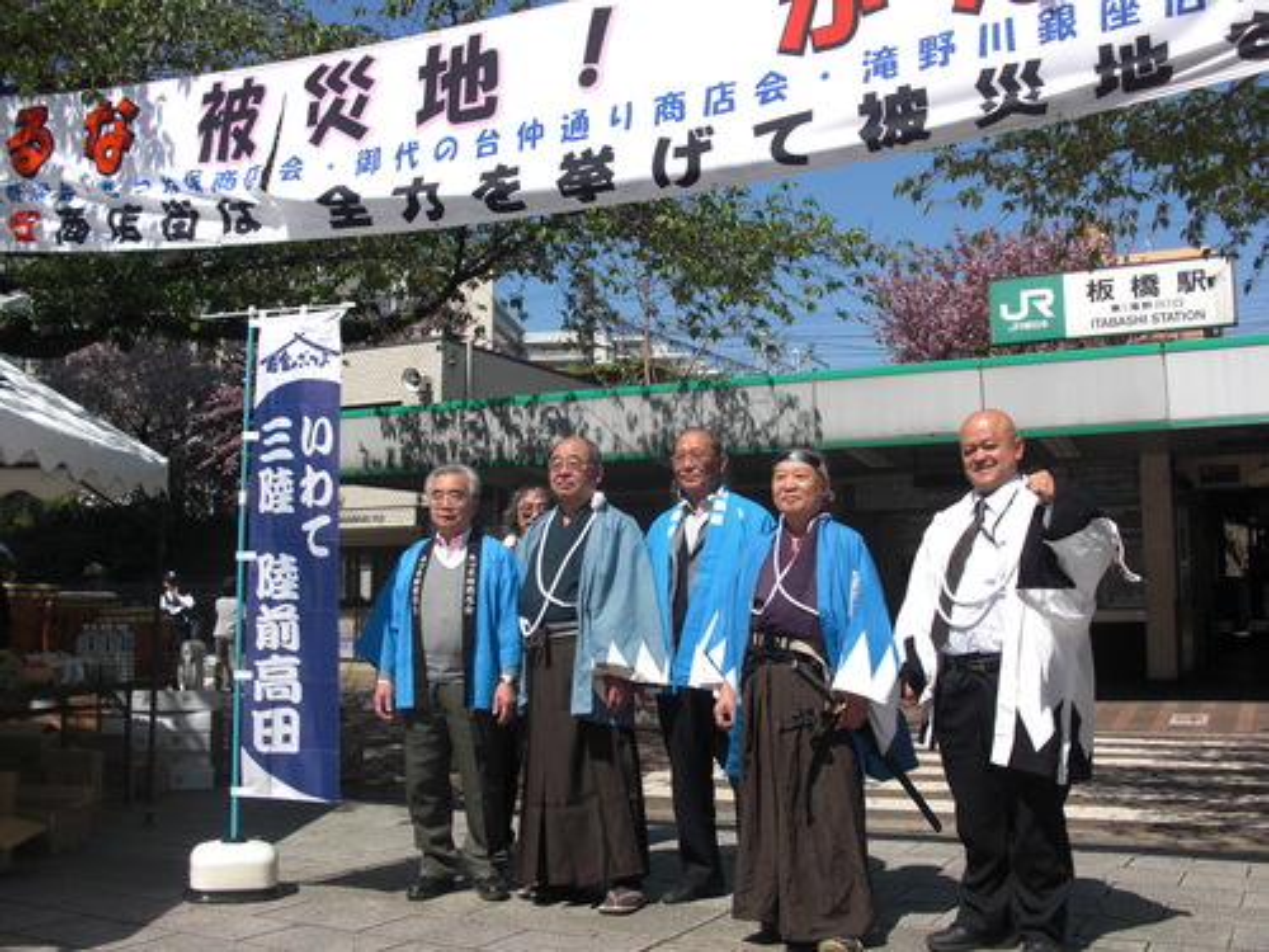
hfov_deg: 51.4
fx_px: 1320
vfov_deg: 39.7
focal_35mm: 36
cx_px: 634
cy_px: 476
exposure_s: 1/160
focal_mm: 6.3
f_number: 7.9
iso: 50
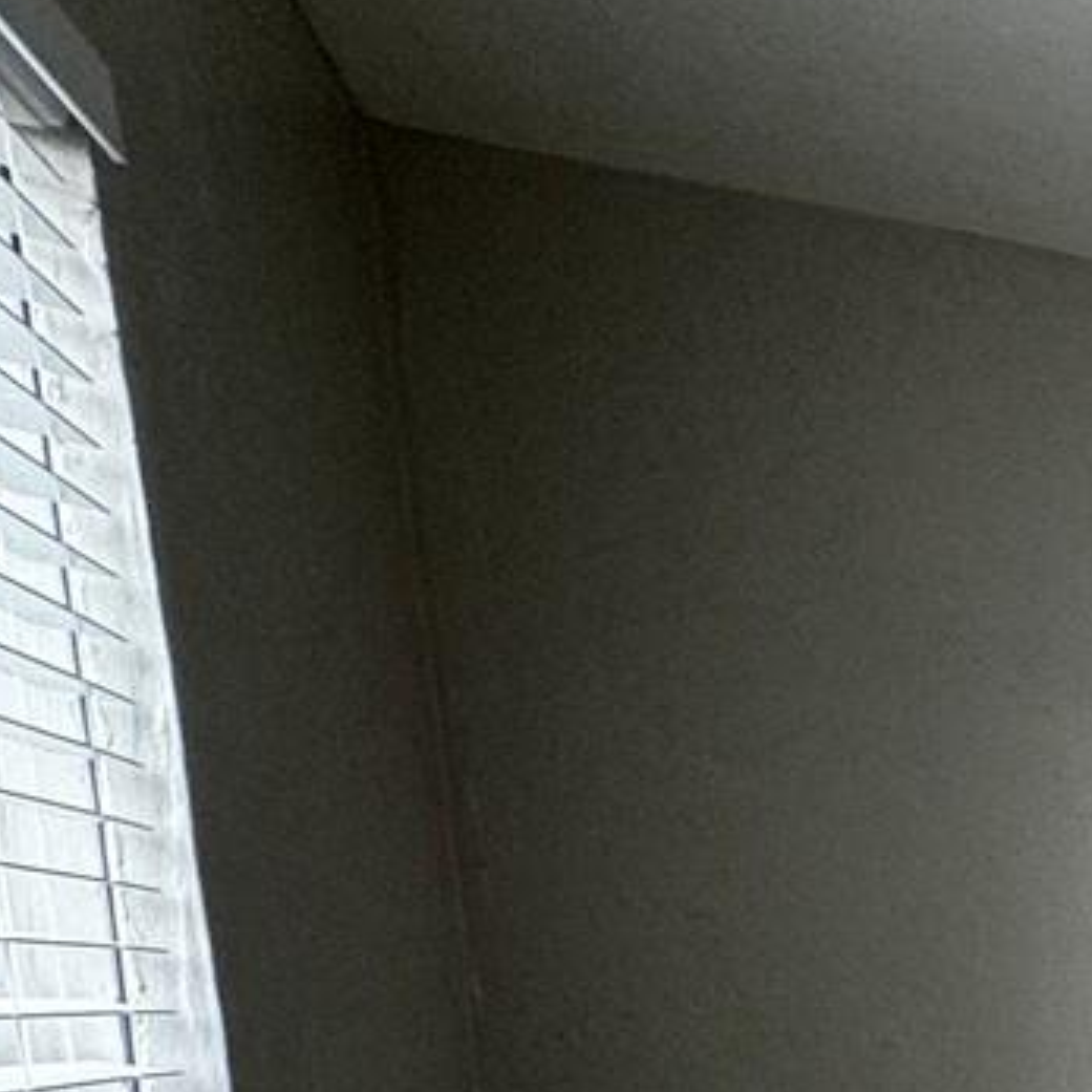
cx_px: 2326
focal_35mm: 57
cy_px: 1284
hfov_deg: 17.6
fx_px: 2034
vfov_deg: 26.9
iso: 80
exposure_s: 1/99
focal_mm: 2.22
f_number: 2.2
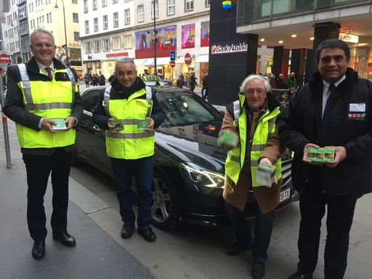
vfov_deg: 48.2
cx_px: 186
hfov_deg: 61.7
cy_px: 140
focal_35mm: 29
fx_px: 312
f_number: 2.2
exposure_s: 1/33
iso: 100
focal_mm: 4.15
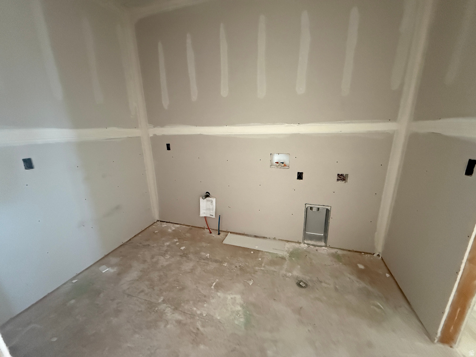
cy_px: 178
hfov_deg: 102.1
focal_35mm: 14
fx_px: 193
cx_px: 238
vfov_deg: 85.7
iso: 1250
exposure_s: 1/60
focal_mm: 2.22
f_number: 2.2
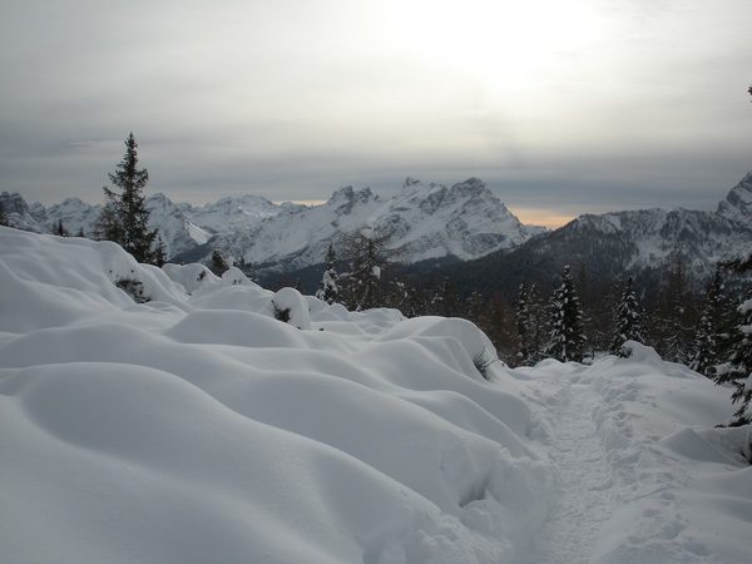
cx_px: 376
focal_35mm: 35
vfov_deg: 40.7
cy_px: 282
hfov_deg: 52.6
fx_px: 760
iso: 64
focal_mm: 6.3
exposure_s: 1/589
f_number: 5.6
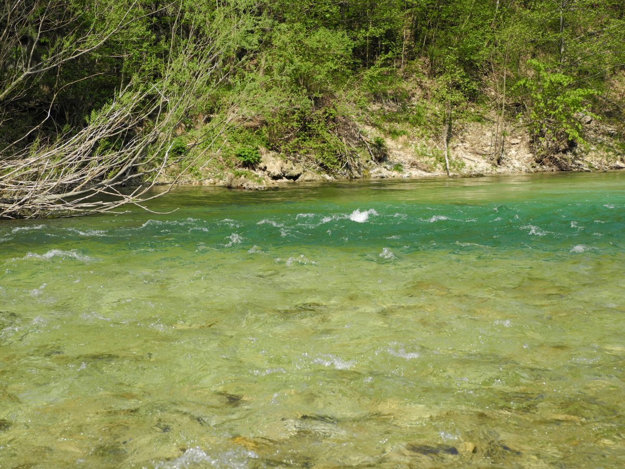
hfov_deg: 31.7
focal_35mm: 61
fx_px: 1101
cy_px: 234
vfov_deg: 24.0
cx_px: 312
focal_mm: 13
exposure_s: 1/579
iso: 100
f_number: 3.5
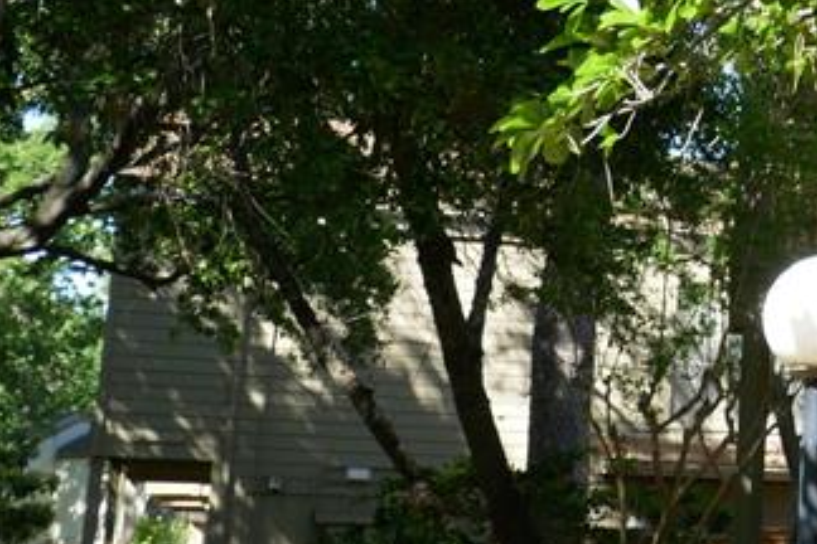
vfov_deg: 13.5
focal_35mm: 101
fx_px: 2292
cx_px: 1283
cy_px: 126
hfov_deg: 17.7
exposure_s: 1/250
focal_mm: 11.7
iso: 125
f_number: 3.3
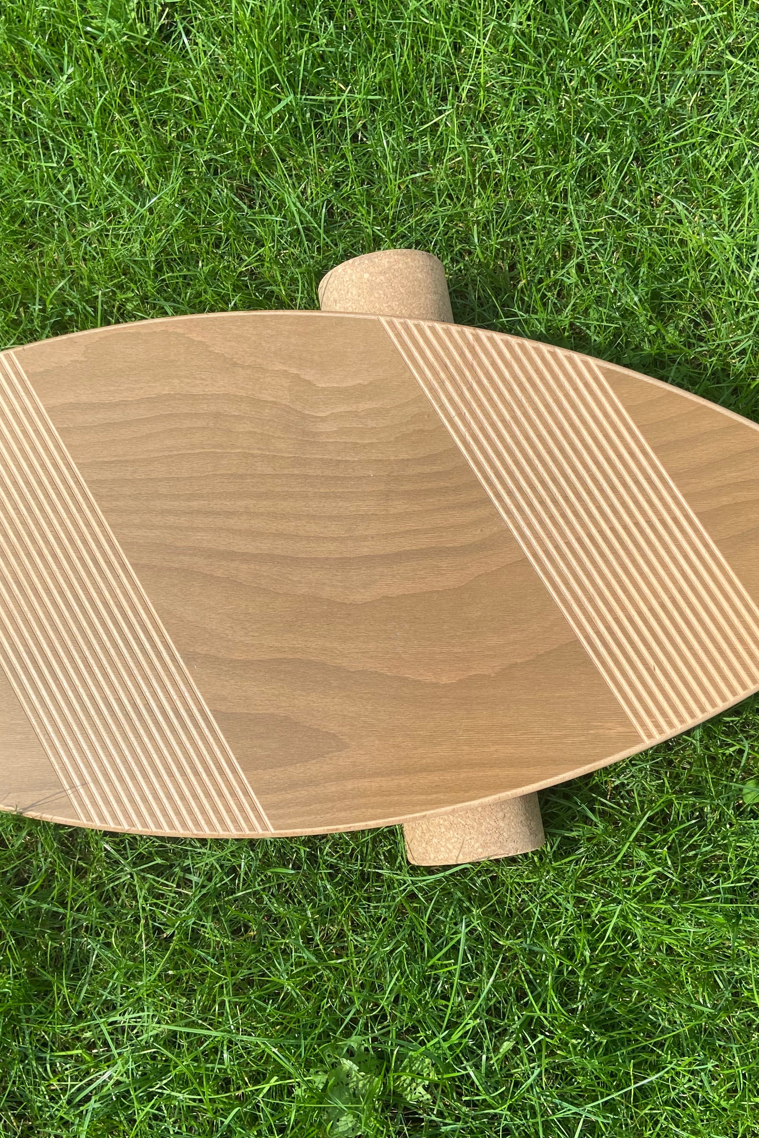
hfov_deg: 35.9
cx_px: 326
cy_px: 578
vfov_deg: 51.9
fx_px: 1170
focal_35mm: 37
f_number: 1.8
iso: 32
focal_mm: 4.25
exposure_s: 1/1300
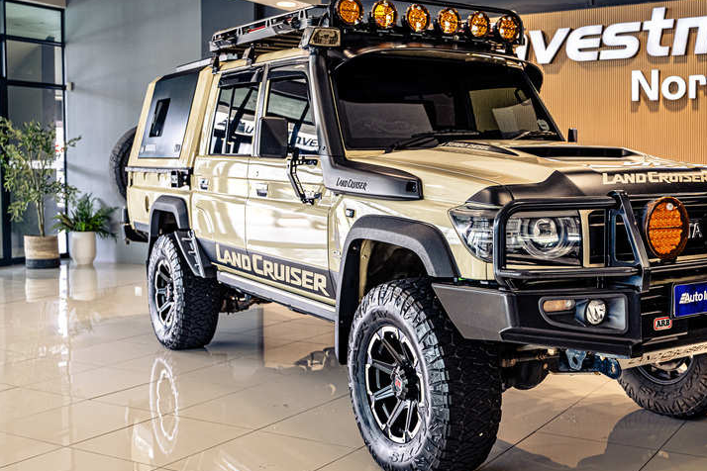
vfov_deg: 30.7
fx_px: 858
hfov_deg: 44.3
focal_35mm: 44
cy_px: 253
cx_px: 449
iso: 800
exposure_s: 1/125
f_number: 4
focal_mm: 30.5
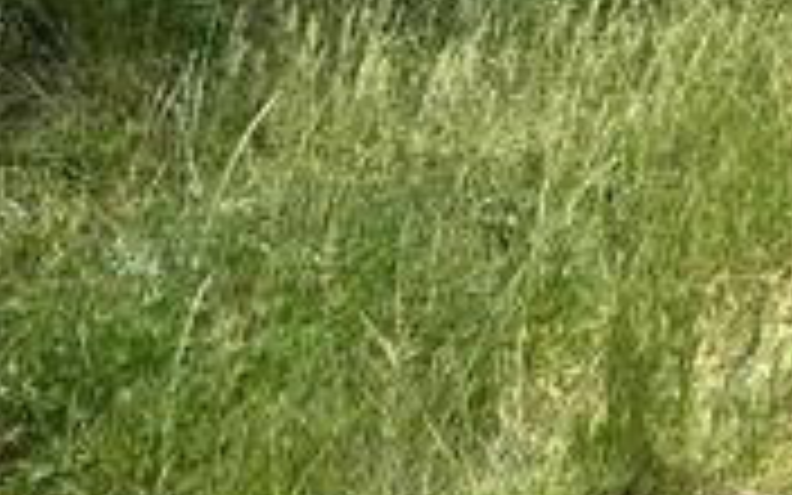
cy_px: 58
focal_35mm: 120
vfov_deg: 10.9
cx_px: 1256
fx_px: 2590
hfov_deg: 15.7
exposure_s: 1/1326
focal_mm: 5.7
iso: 50
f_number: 1.5
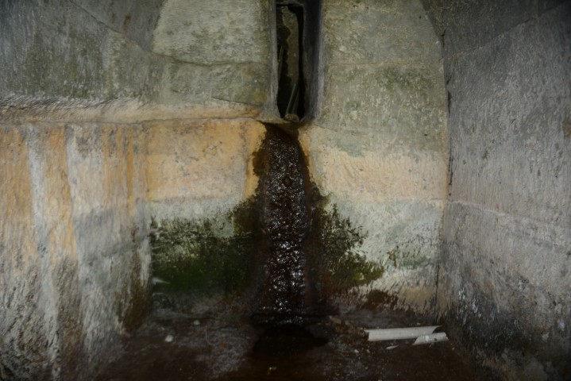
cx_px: 286
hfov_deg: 73.7
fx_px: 381
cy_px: 190
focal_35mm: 24
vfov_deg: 53.2
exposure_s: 1/40
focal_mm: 24
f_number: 2.8
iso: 250
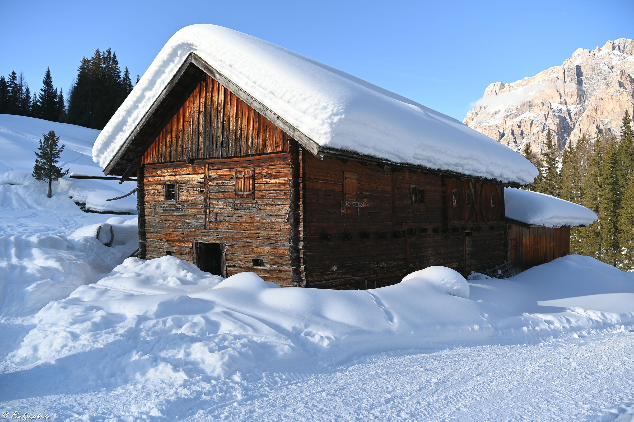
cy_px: 211
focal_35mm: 29
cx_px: 317
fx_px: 510
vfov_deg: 44.9
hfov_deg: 63.7
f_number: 4.5
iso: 100
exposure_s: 1/640
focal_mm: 29
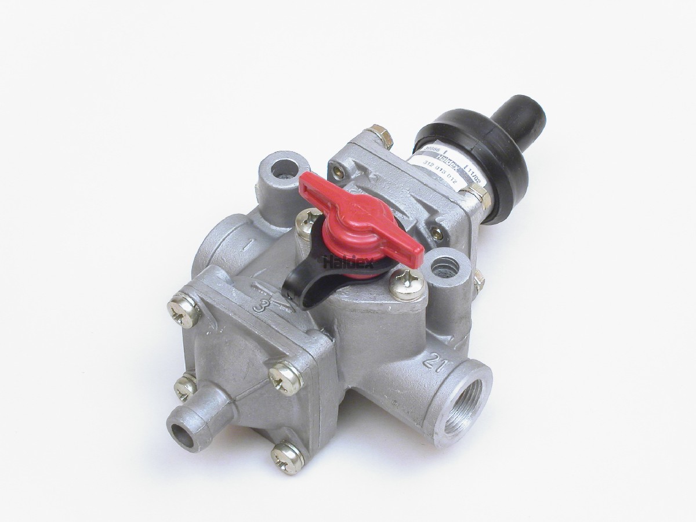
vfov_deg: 14.0
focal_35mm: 106
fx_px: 2131
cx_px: 348
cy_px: 261
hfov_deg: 18.5
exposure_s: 1.5
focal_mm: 21.8
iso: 100
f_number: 6.7
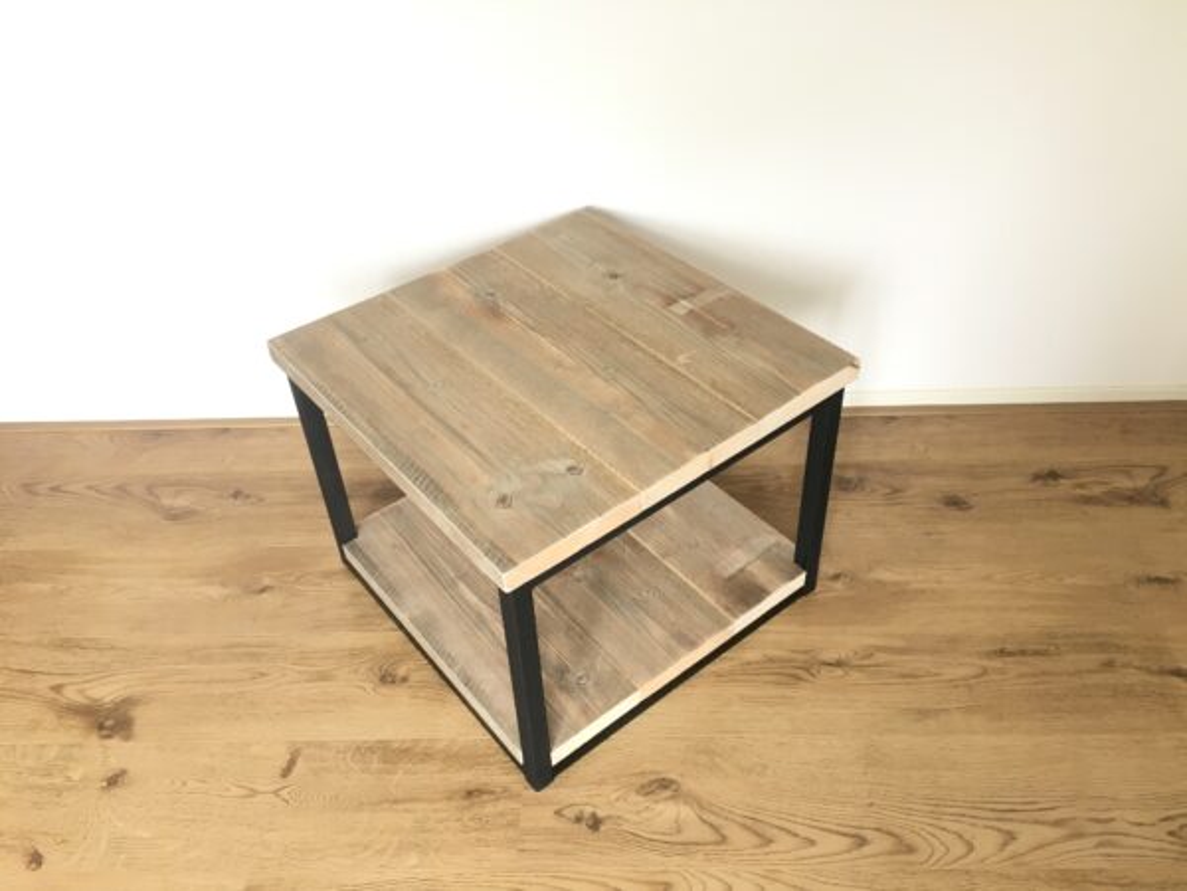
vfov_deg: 48.2
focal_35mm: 29
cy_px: 446
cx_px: 594
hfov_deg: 61.7
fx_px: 994
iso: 80
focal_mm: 4.15
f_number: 2.2
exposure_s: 1/33
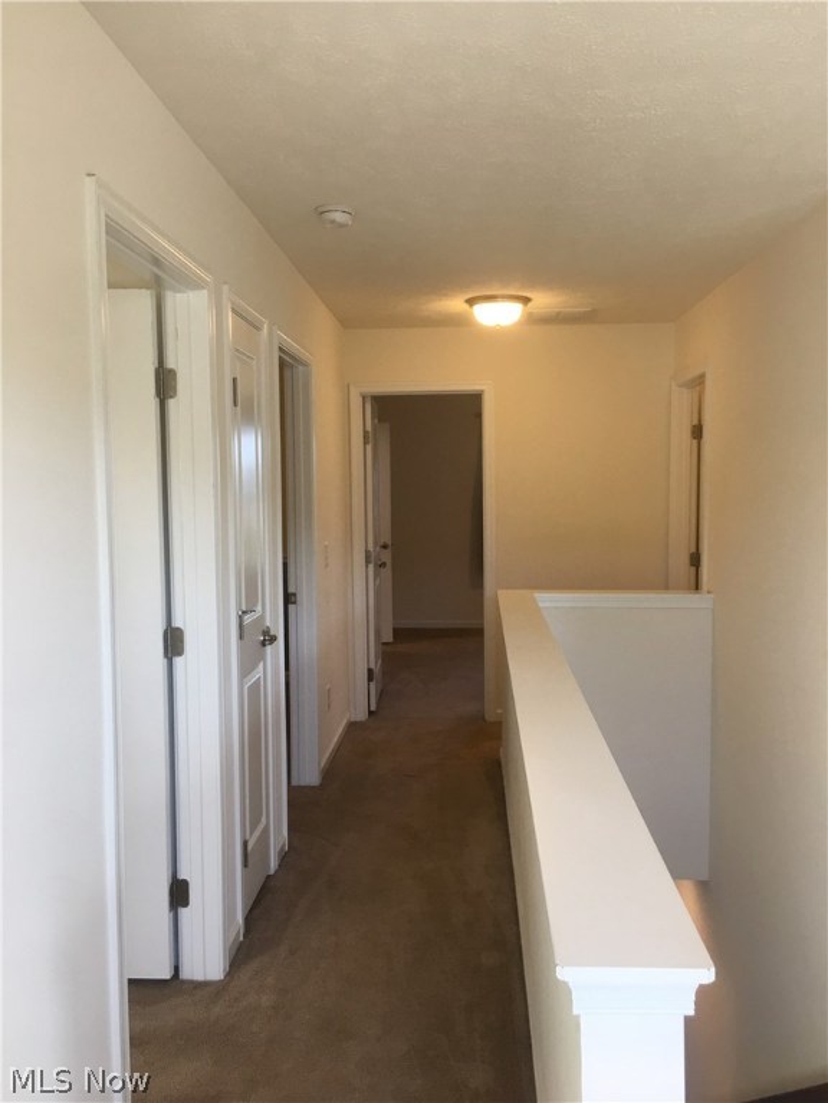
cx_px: 414
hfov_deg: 48.2
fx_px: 925
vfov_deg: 61.7
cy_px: 552
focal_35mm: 29
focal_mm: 4.15
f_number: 2.2
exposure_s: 1/40
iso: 25
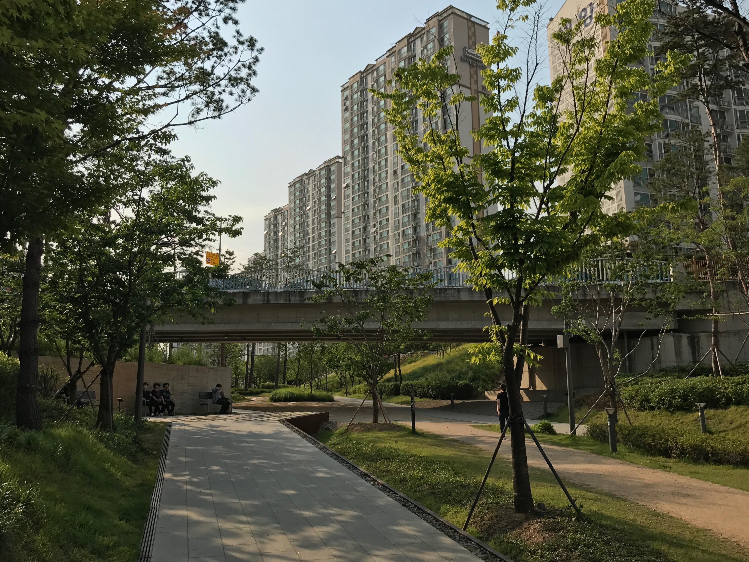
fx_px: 649
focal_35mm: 30
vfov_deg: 46.8
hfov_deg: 59.9
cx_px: 357
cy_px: 272
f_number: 1.8
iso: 20
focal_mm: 3.99
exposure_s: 1/2817
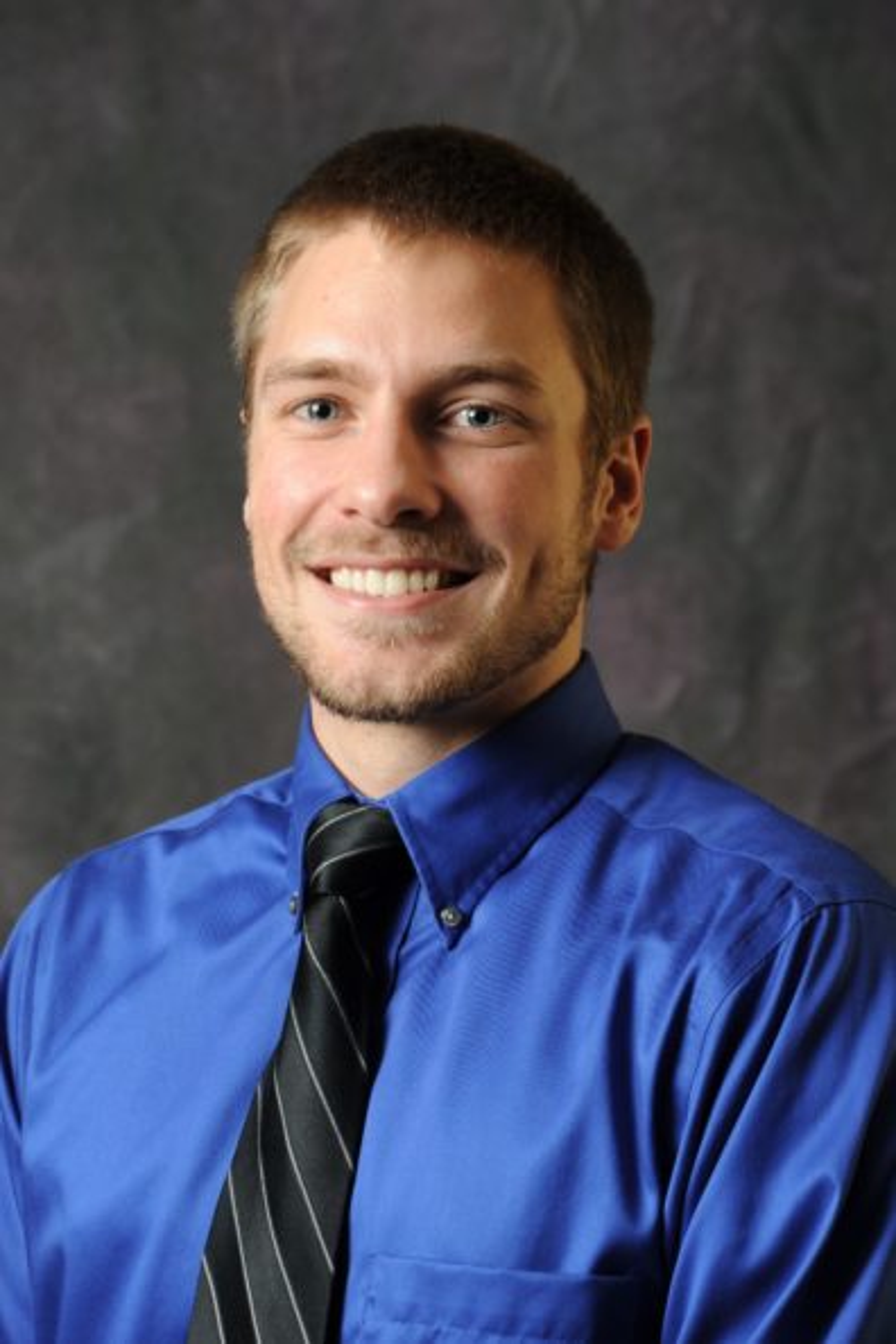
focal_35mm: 85
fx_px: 3173
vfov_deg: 23.9
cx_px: 448
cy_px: 672
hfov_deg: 16.1
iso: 200
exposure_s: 1/200
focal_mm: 85
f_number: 6.3
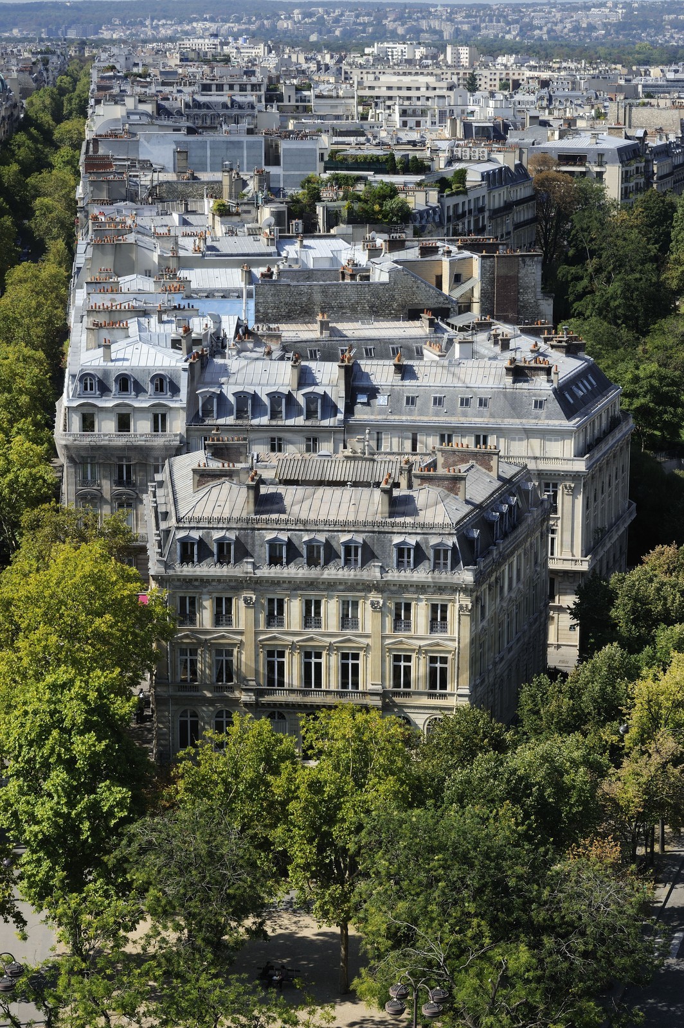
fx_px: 2284
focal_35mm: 80
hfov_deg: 17.0
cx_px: 342
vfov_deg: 25.4
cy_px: 514
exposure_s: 1/250
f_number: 10
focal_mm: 80
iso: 200
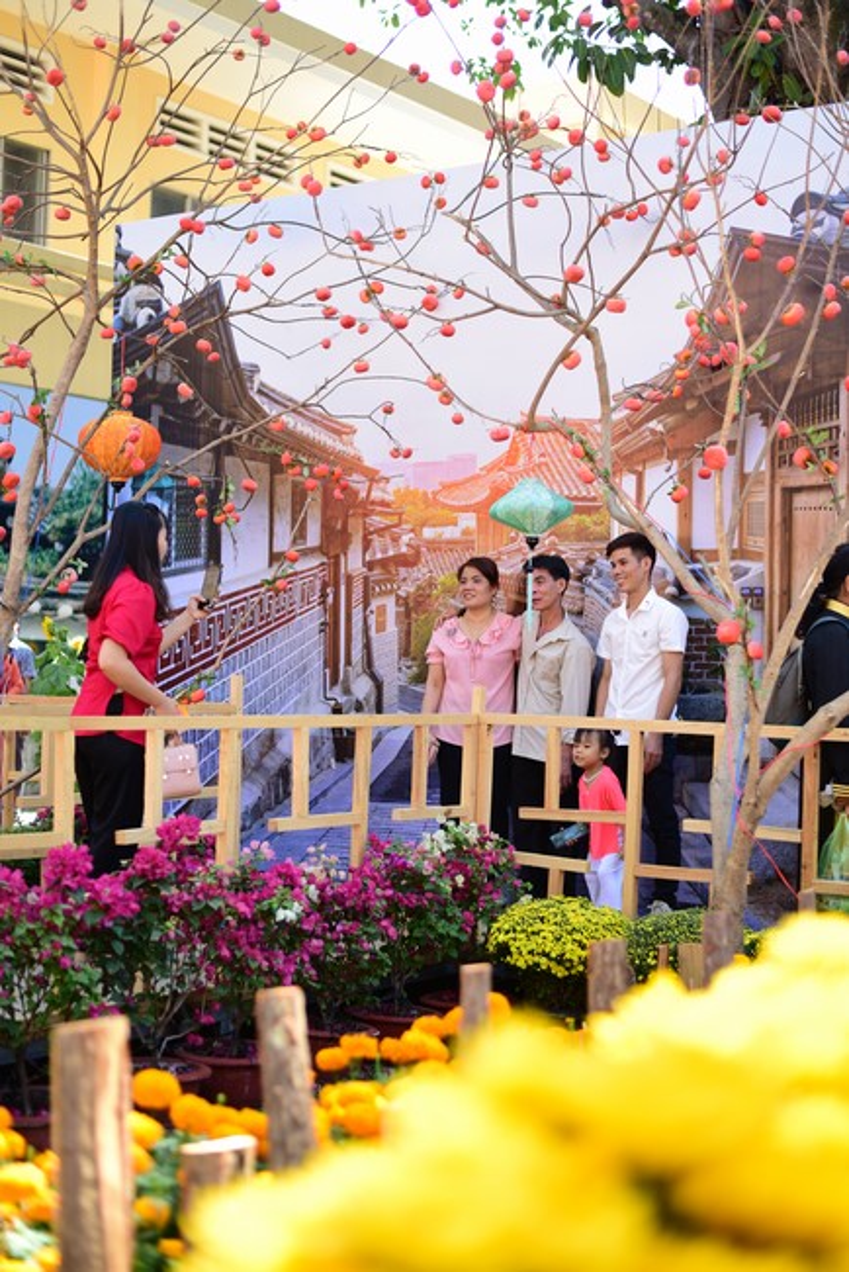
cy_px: 636
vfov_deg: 39.6
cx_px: 424
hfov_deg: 27.0
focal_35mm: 50
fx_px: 1767
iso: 125
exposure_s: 1/250
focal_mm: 50
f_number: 2
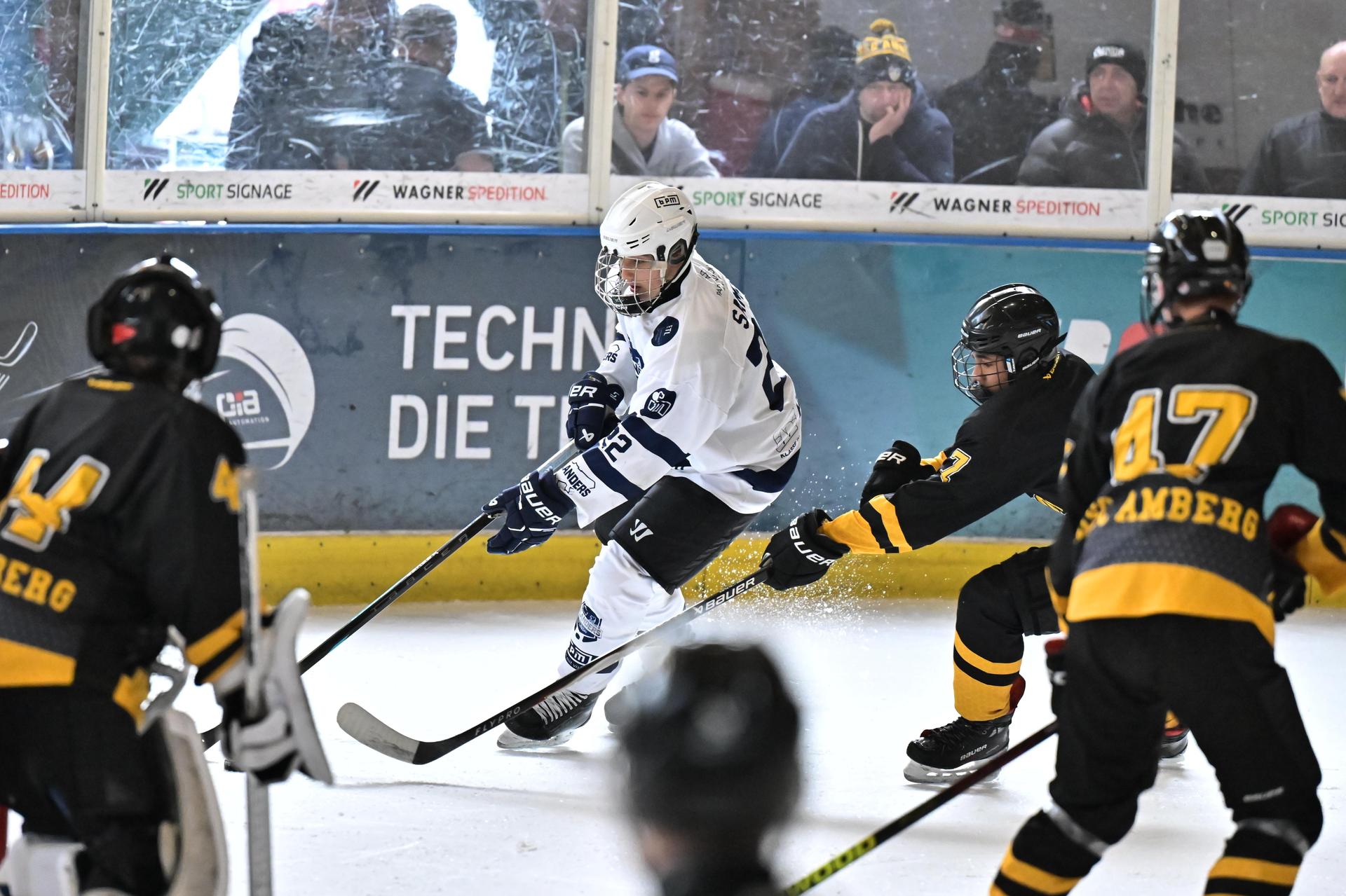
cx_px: 673
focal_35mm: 300
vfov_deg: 4.6
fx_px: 11213
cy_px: 448
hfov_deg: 6.9
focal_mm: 200
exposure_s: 1/2000
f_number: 2.8
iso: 4000
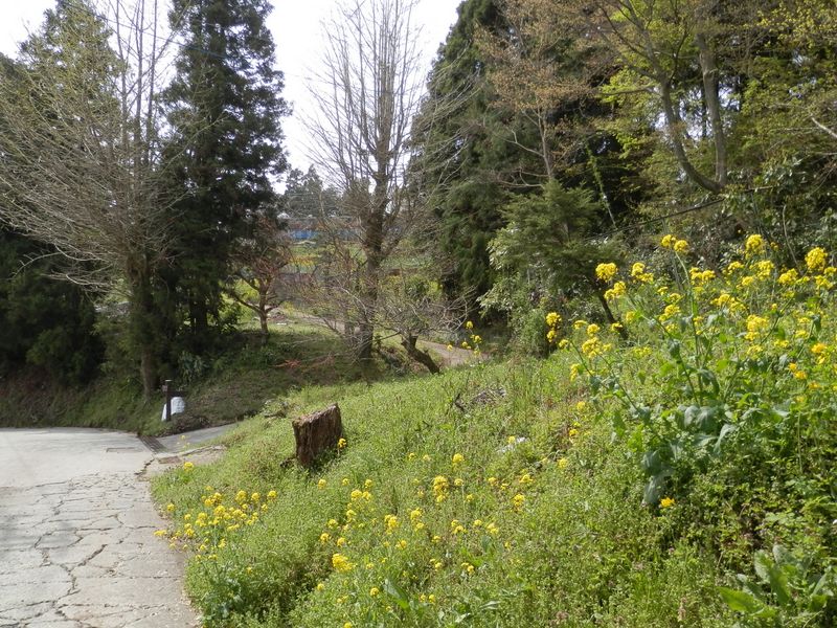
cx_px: 418
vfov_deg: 51.4
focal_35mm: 27
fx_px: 653
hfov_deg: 65.3
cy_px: 314
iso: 80
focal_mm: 5
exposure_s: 1/400
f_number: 3.2
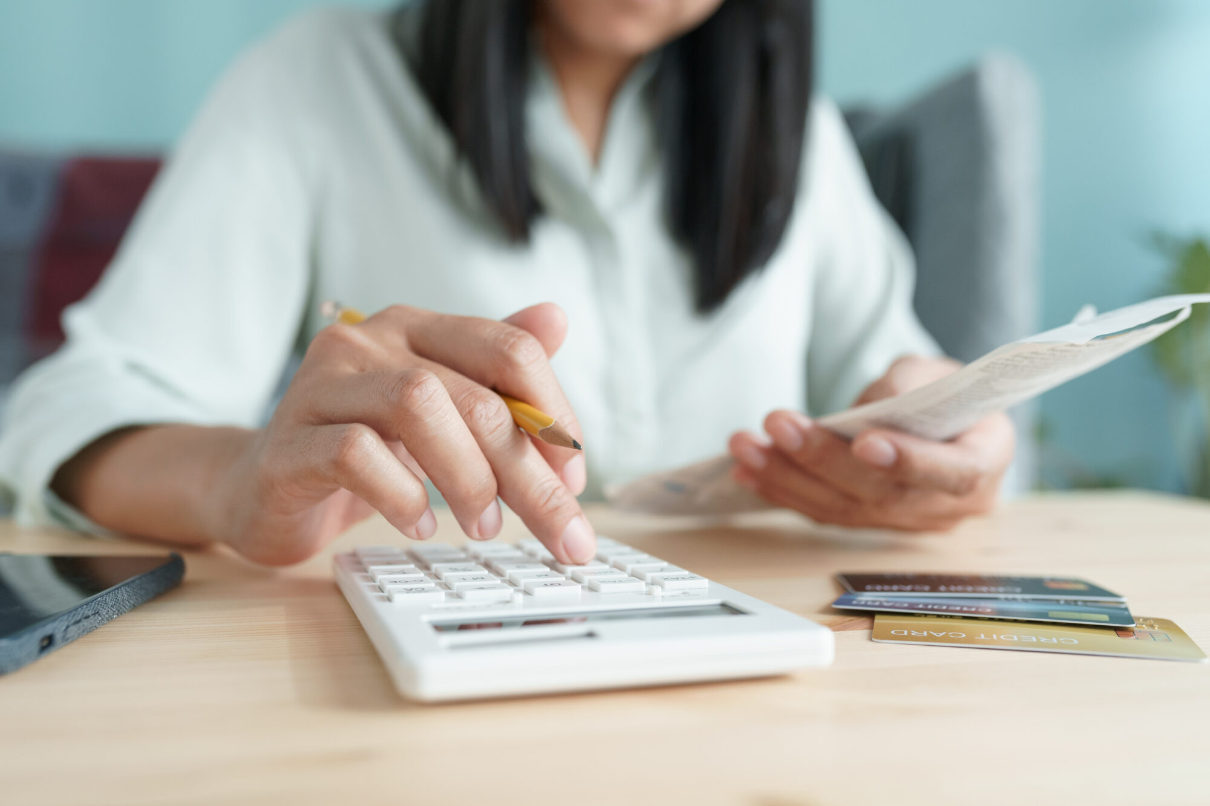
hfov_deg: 54.4
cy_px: 403
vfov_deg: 37.8
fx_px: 1176
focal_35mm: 35
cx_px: 605
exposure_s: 1/125
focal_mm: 35
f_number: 3.2
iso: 1600
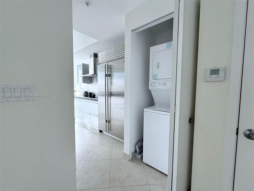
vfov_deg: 85.7
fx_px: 103
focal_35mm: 14
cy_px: 96
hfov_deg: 102.1
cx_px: 127
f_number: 2.2
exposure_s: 1/121
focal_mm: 2.22
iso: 50
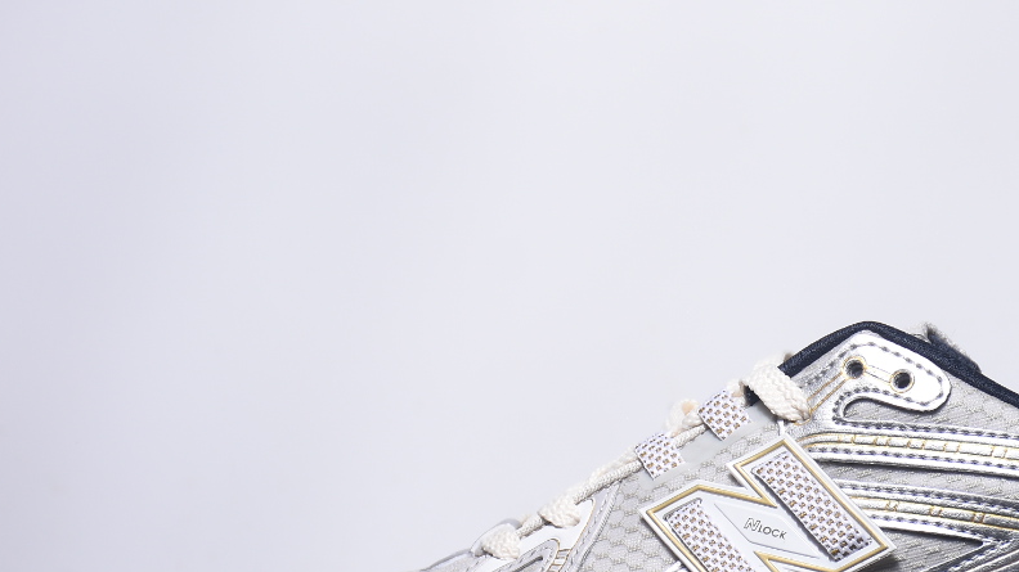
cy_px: 303
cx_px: 755
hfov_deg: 11.9
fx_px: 4862
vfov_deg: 6.7
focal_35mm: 180
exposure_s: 1/20
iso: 100
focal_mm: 56
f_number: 5.6
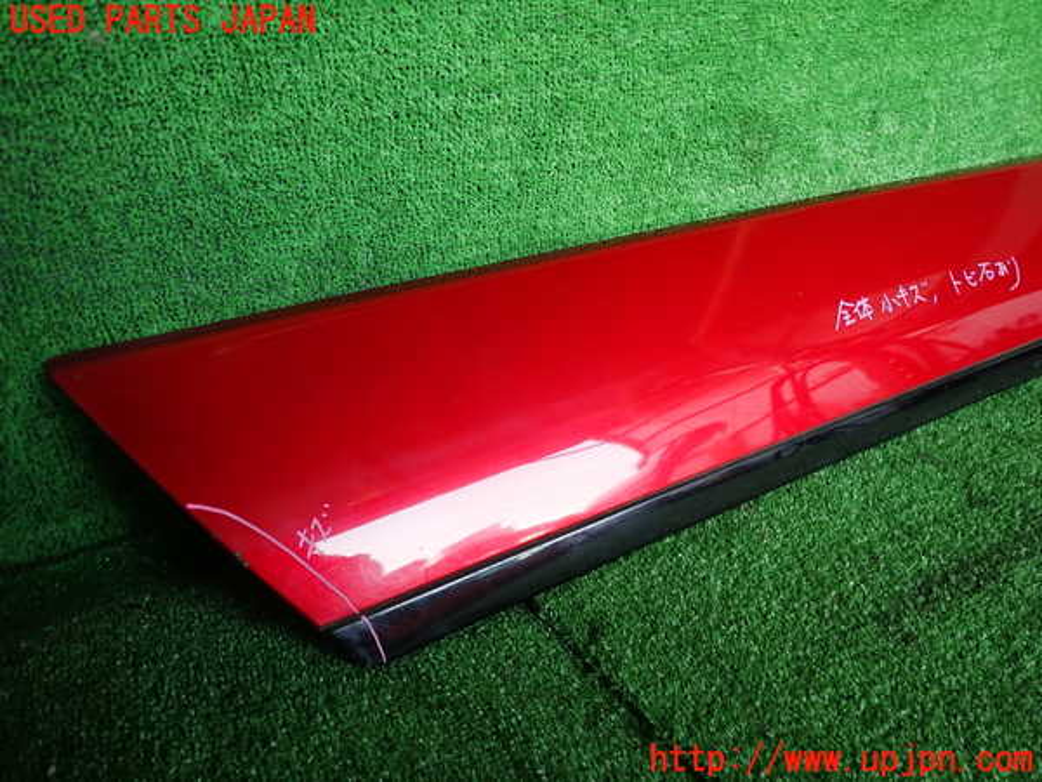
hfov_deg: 69.4
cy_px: 391
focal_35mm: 25
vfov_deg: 54.9
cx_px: 521
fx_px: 753
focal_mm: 4.5
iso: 100
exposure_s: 1/100
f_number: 2
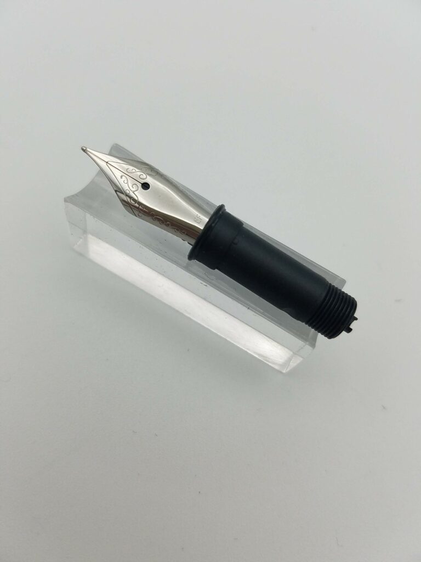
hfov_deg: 53.1
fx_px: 422
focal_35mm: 26
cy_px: 281
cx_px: 210
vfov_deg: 67.3
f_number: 1.7
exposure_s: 1/1132
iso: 50
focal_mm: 4.2
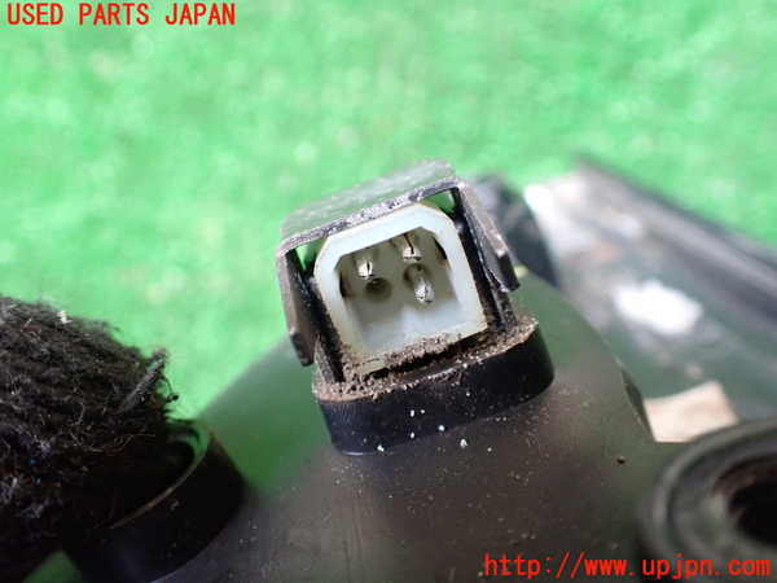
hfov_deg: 60.0
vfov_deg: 46.8
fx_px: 673
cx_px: 388
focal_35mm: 30
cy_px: 292
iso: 800
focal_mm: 5.4
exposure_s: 1/50
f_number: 2.3
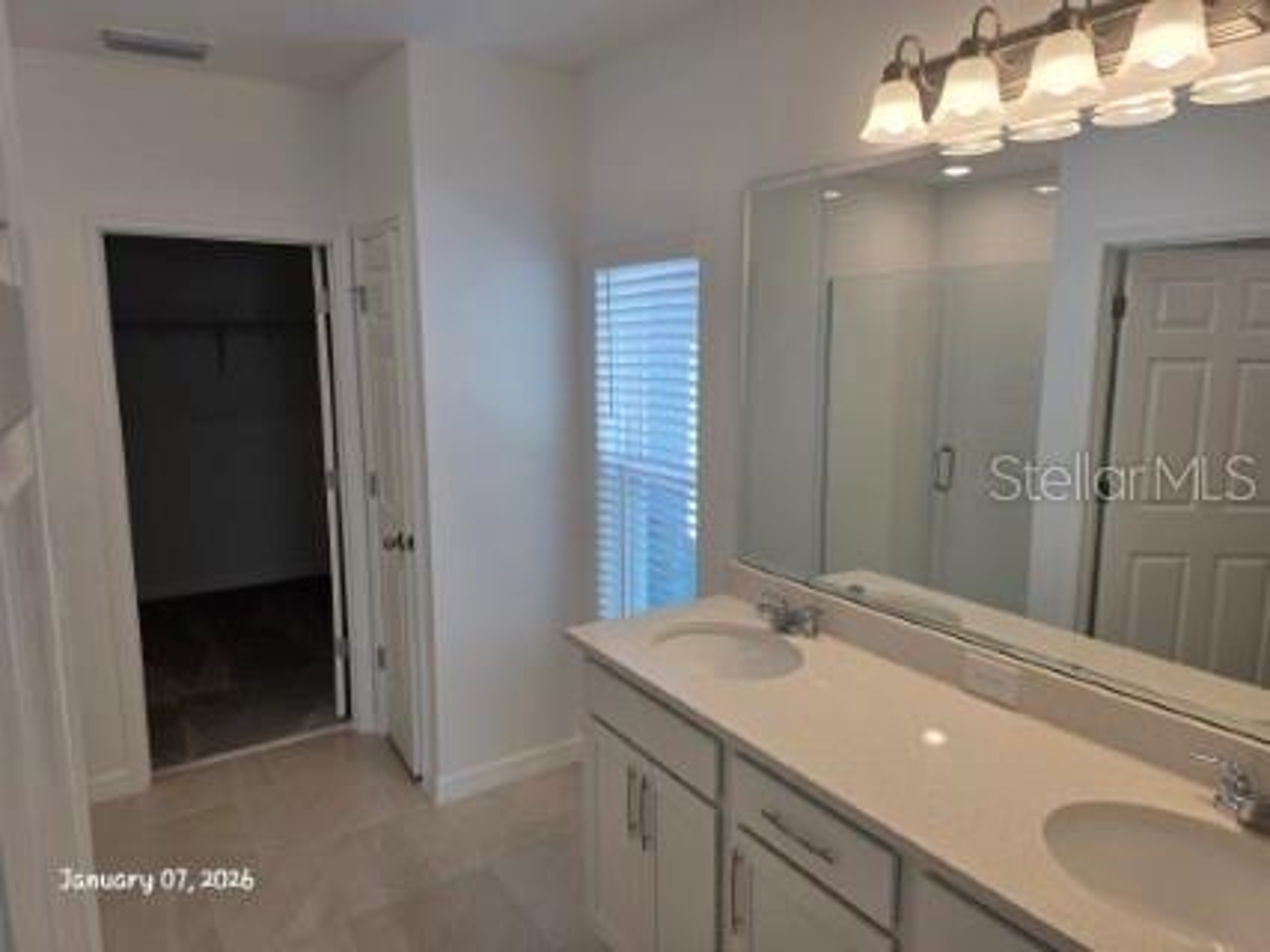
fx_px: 844
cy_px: 476
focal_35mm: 23
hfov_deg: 73.9
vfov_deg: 58.9
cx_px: 635
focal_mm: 6.3
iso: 20
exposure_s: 1/120
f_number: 1.7
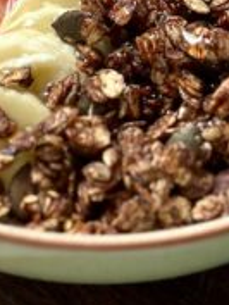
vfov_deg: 11.9
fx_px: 1436
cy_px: -22
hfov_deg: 9.1
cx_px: 96
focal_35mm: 163
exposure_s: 1/70
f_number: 1.78
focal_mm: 6.86
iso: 125
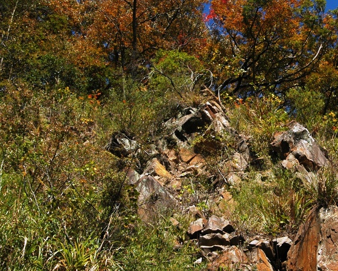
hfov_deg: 16.8
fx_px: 1140
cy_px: 99
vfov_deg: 13.5
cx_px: 228
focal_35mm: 114
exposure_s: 1/320
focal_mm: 44
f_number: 11
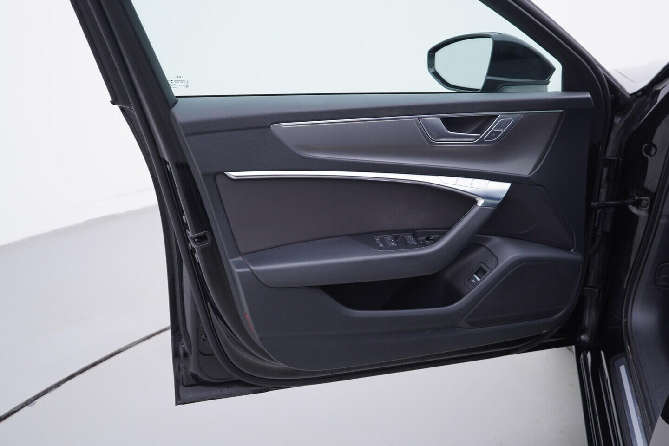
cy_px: 223
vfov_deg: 36.9
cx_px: 334
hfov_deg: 53.1
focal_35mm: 36
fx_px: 669
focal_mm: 24
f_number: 3.2
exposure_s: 1/50
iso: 125
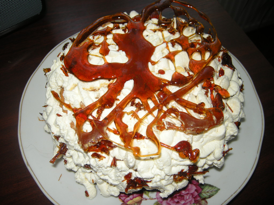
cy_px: 102
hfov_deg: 52.6
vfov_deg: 40.7
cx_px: 137
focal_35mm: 35
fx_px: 277
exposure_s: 1/30
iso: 64
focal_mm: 7.5
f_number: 2.7
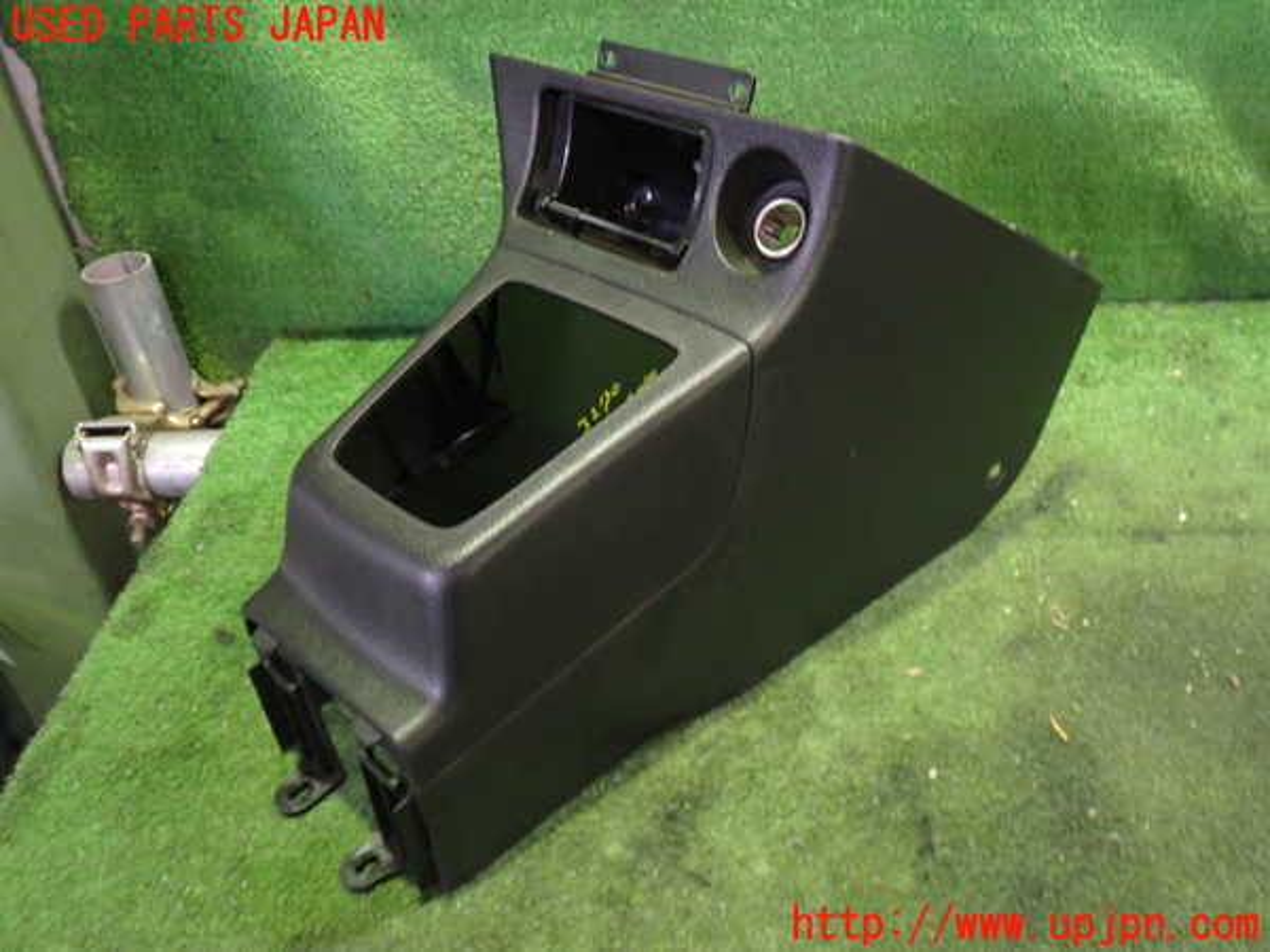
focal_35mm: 30
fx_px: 1101
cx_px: 635
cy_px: 476
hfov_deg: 60.0
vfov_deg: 46.8
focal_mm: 5.4
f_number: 2.3
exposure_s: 1/20
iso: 800
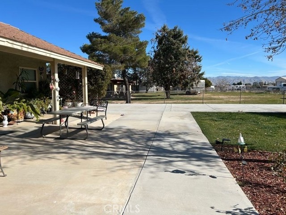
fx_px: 215
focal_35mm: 26
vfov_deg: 53.1
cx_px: 143
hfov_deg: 67.3
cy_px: 108
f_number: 1.5
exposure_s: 1/4630
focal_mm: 5.7
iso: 50
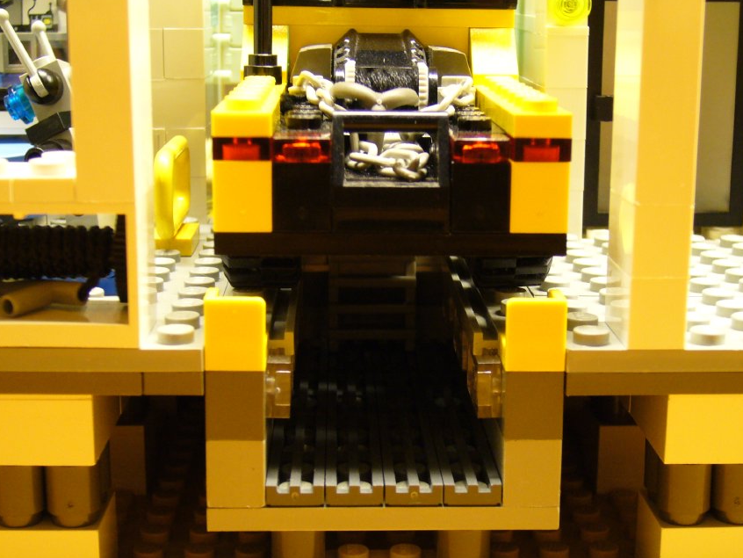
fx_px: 1396
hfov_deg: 29.8
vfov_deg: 22.6
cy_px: 292
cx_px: 377
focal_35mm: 65
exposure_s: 1/8
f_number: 3.5
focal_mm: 9.1
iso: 200
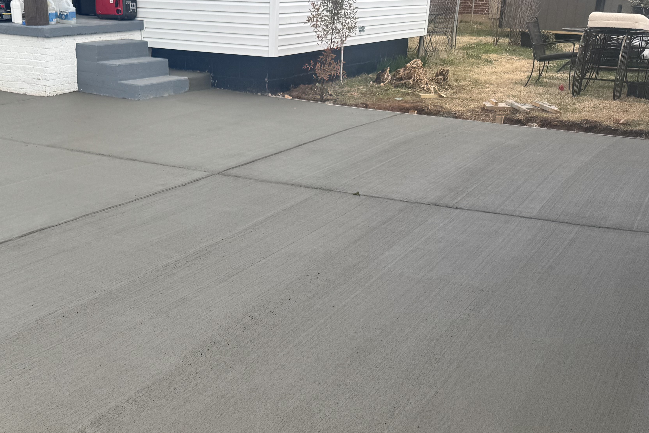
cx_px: 245
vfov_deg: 30.8
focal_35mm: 43
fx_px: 775
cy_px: 306
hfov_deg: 45.1
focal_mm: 6.76
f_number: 1.78
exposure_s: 1/609
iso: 80
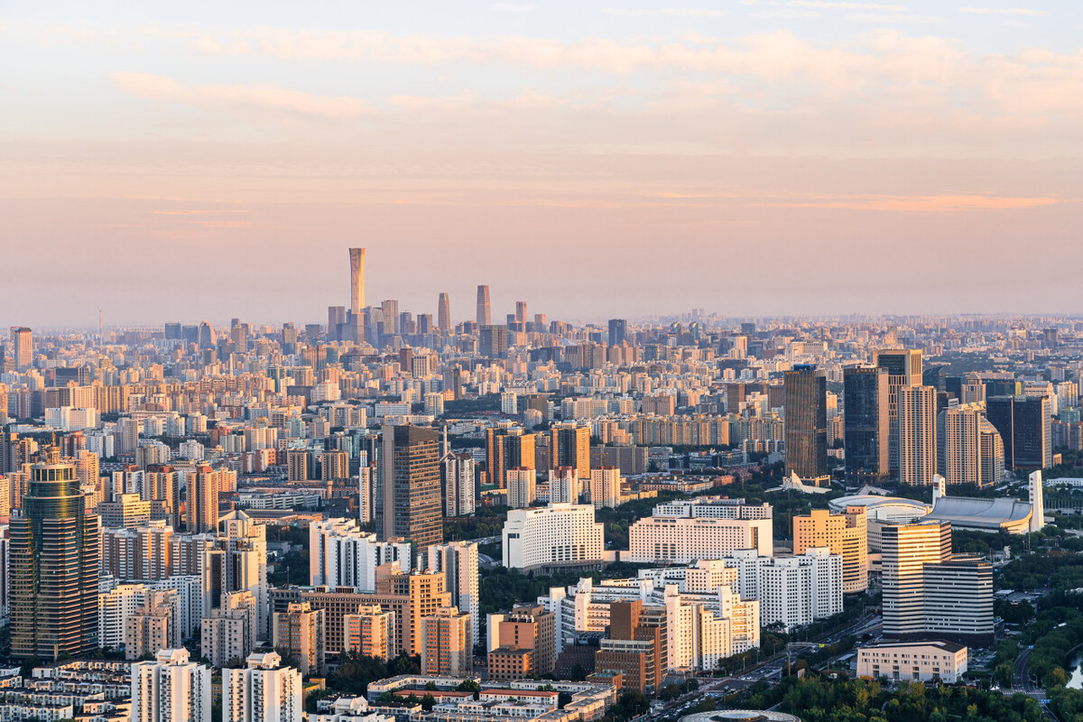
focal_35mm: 77
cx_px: 542
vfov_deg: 17.7
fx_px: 2316
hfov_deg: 26.3
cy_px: 361
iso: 100
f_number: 9
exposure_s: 1/40
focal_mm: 77
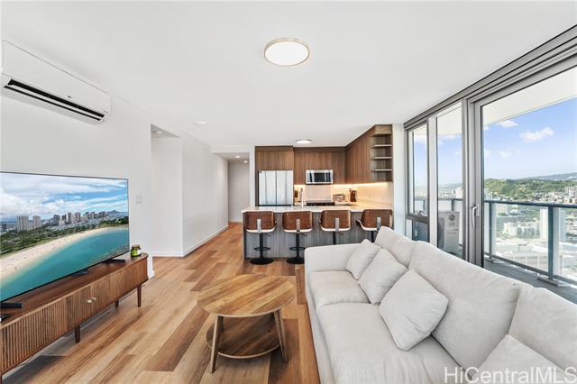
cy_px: 192
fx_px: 224
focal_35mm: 14
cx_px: 288
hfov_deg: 104.3
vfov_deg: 81.1
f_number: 9
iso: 400
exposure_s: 1/13
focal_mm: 14
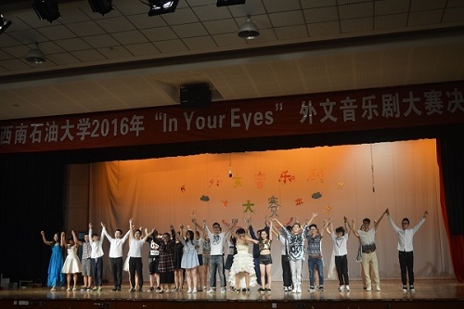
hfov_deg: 46.4
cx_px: 232
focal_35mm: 42
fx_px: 541
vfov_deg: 31.9
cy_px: 154
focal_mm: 28
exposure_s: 1/80
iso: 400
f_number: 4.5
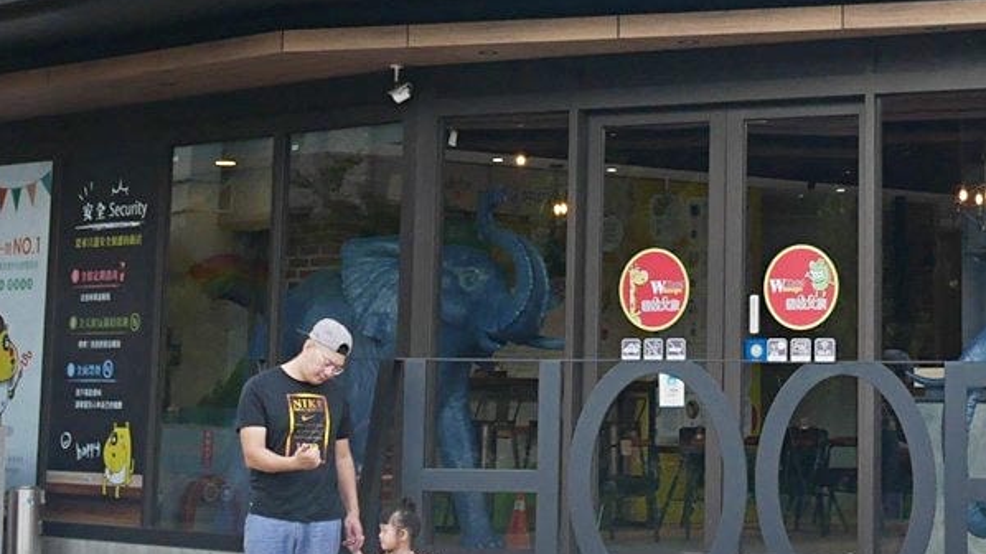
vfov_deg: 19.7
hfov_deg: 32.1
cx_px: 948
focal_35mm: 61
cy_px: 246
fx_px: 1594
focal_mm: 14
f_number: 5.6
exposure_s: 1/200
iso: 200
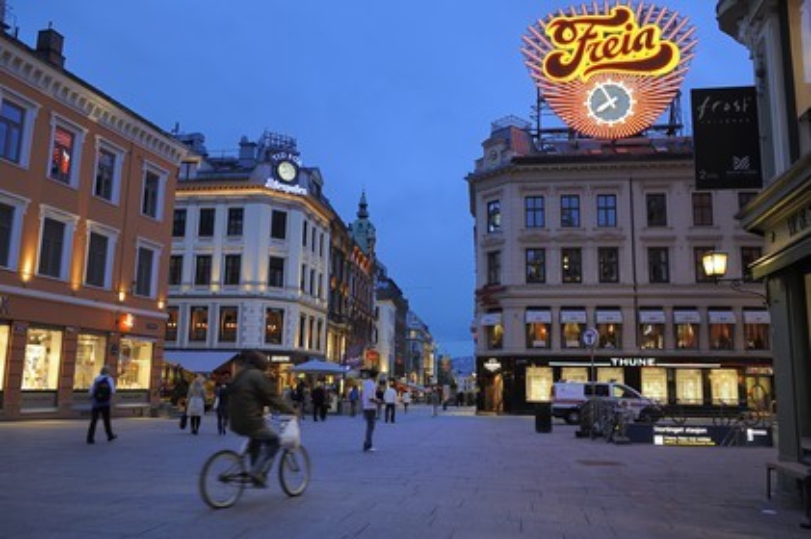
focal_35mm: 29
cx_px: 406
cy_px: 270
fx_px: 653
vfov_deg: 44.9
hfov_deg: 63.7
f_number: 4.5
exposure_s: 1/20
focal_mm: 29
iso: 800
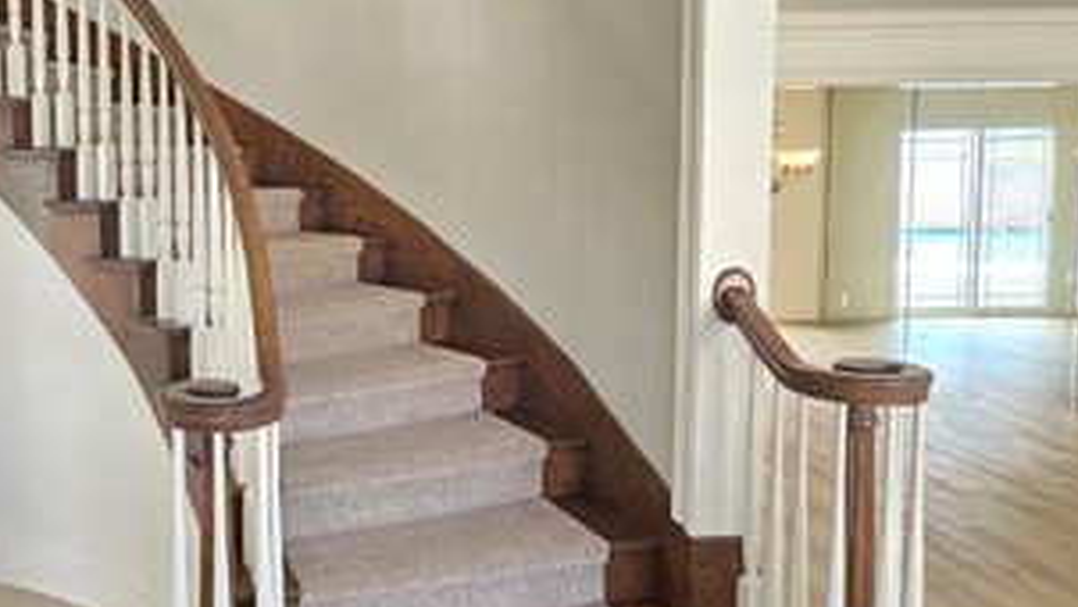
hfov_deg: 61.5
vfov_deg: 38.8
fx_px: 858
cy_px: 250
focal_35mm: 30
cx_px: 300
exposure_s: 1/60
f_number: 2.2
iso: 160
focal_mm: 2.2
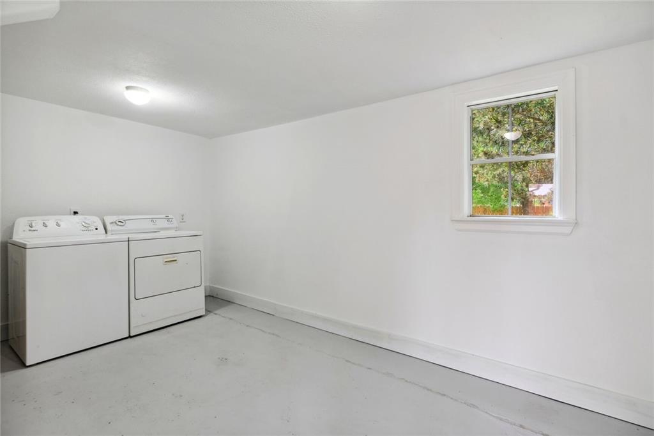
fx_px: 309
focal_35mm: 17
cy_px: 218
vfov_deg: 70.4
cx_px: 327
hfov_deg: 93.3
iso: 320
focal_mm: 11.4
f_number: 10
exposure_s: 1/6
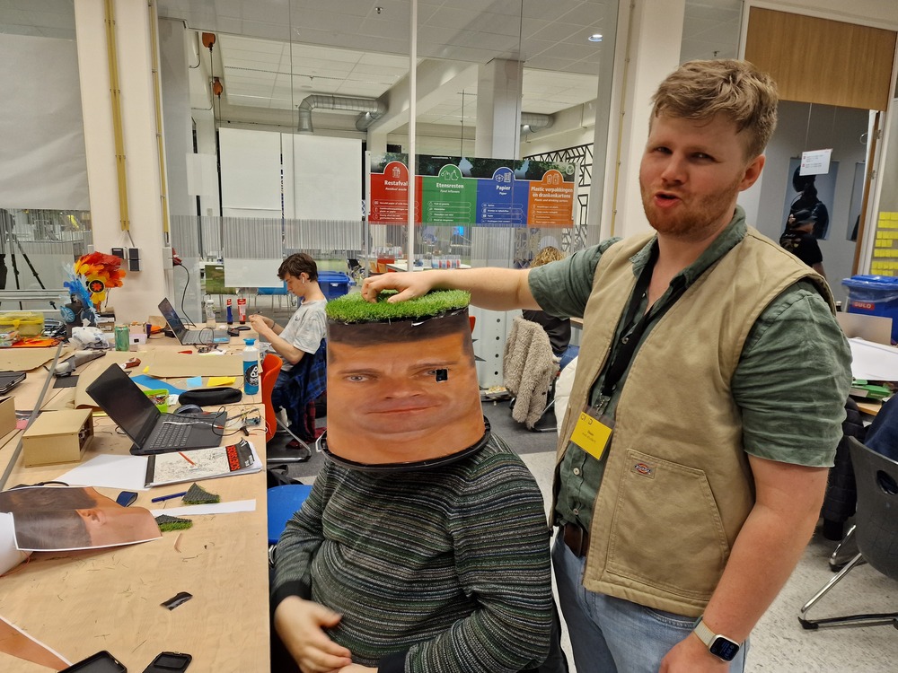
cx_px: 449
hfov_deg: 73.9
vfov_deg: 58.9
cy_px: 336
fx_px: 597
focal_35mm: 23
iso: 200
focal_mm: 6.4
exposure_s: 1/100
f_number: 1.8
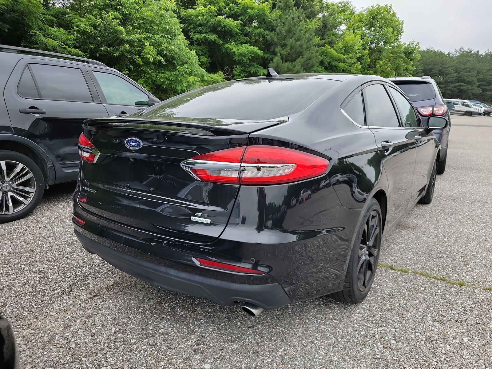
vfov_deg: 56.8
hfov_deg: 71.6
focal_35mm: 24
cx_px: 246
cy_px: 184
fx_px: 341
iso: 84
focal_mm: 6.7
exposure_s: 1/119
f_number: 1.8
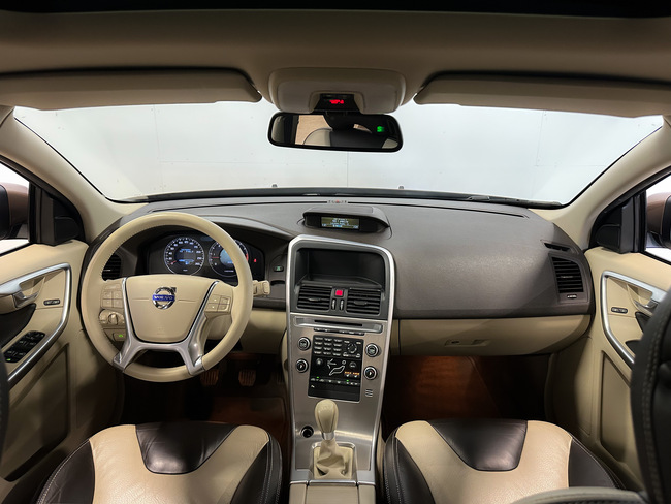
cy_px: 252
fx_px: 465
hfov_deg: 71.6
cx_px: 336
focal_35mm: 24
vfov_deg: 56.8
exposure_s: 1/60
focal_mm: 6.86
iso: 400
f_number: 1.8
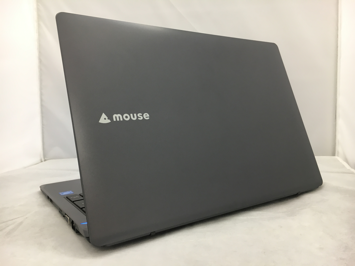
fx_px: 297
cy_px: 133
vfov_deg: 48.2
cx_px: 178
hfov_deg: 61.7
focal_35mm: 29
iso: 64
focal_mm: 4.15
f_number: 2.2
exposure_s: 1/30
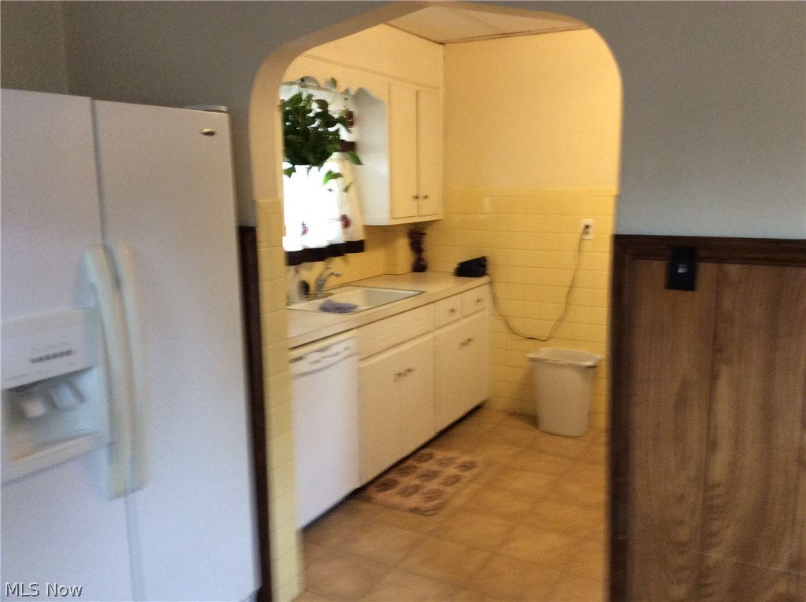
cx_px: 403
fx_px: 744
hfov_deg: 56.9
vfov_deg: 44.0
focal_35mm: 32
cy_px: 301
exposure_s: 1/24
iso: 125
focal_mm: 3.3
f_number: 2.4
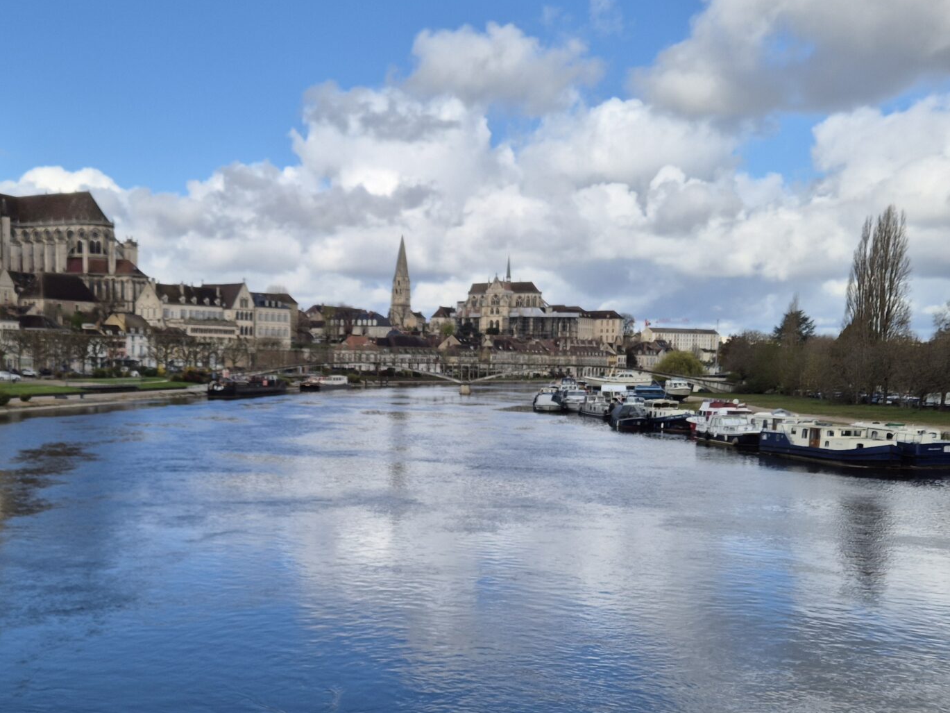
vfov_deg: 33.3
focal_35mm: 43
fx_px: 1180
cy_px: 470
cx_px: 377
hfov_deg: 43.6
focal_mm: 5.4
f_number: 1.8
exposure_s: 1/2036
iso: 25
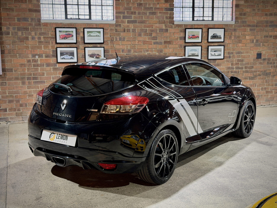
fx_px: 384
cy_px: 104
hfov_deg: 39.7
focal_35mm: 48
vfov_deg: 30.3
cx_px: 138
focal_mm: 6.76
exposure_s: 1/33
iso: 500
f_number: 1.78
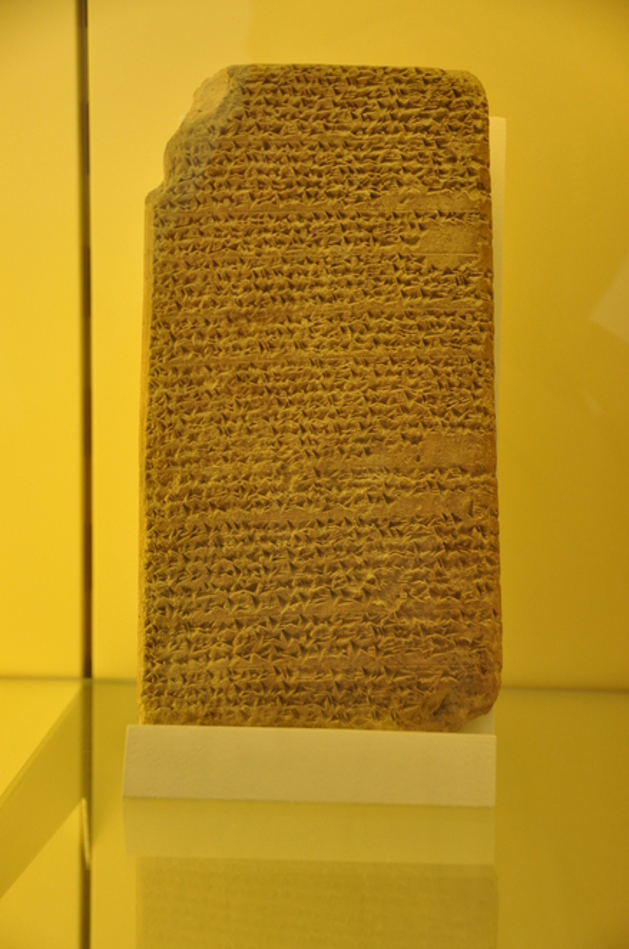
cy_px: 474
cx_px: 314
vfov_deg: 22.7
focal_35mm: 90
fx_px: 2367
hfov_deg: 15.1
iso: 1000
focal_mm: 60
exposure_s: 1/125
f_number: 4.8
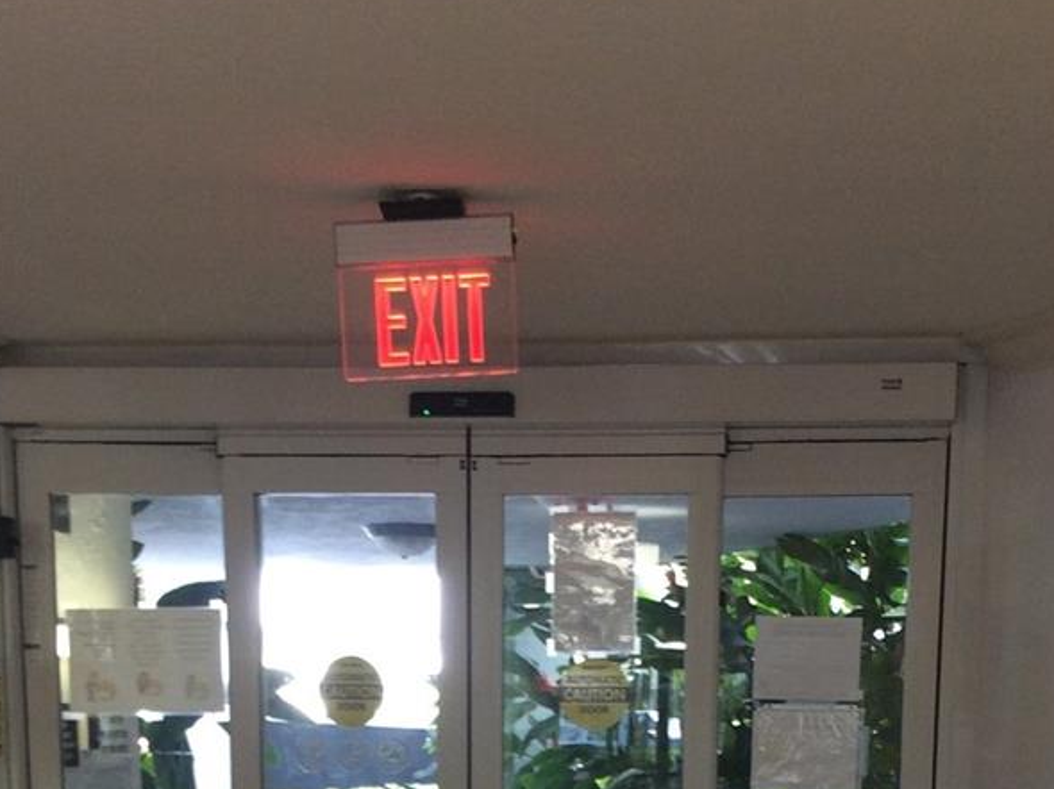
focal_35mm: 65
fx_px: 1978
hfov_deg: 29.8
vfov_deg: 20.6
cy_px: 1017
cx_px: 588
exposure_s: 1/24
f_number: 2.4
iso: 50
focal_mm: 3.3
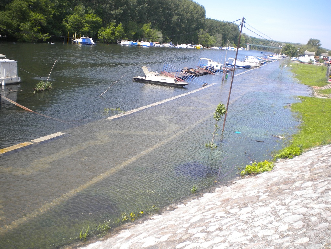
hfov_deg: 52.6
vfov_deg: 40.7
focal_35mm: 35
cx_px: 166
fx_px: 335
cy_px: 124
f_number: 4.6
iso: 80
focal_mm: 6.3
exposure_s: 1/342
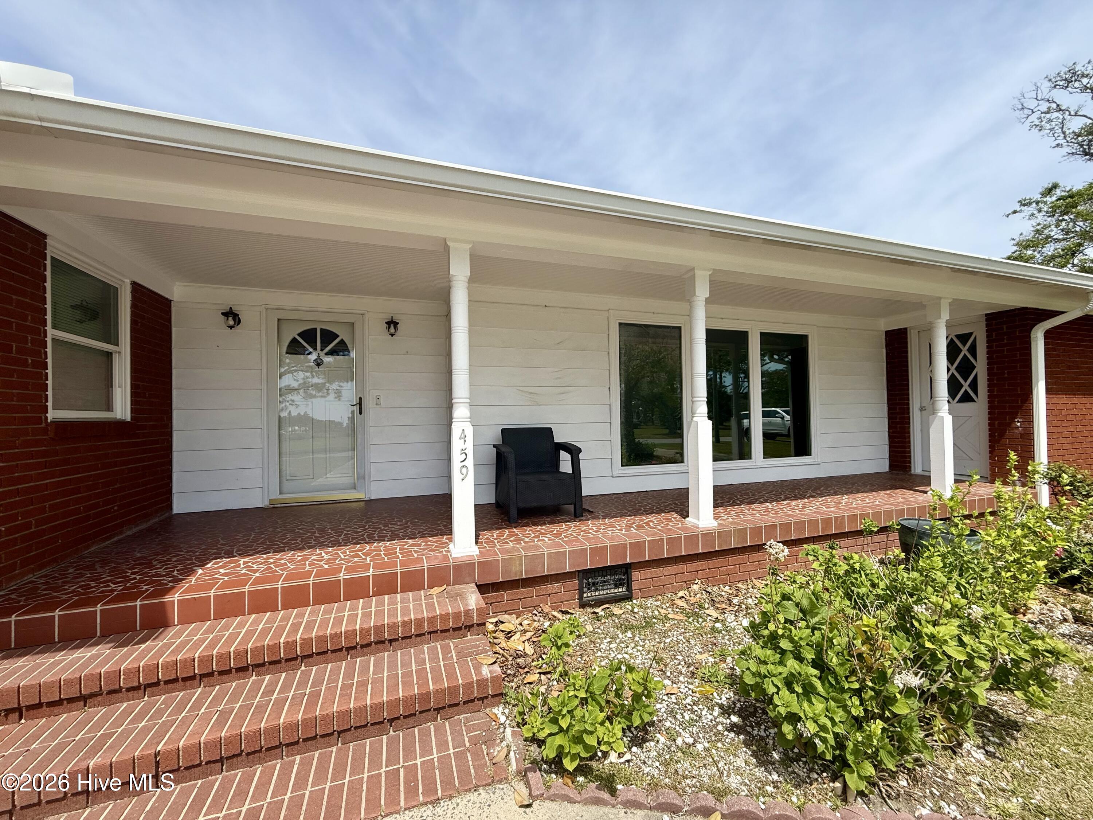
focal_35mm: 14
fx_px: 442
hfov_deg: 102.1
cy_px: 410
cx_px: 546
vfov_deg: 85.7
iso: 50
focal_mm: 2.22
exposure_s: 1/1339
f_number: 2.2
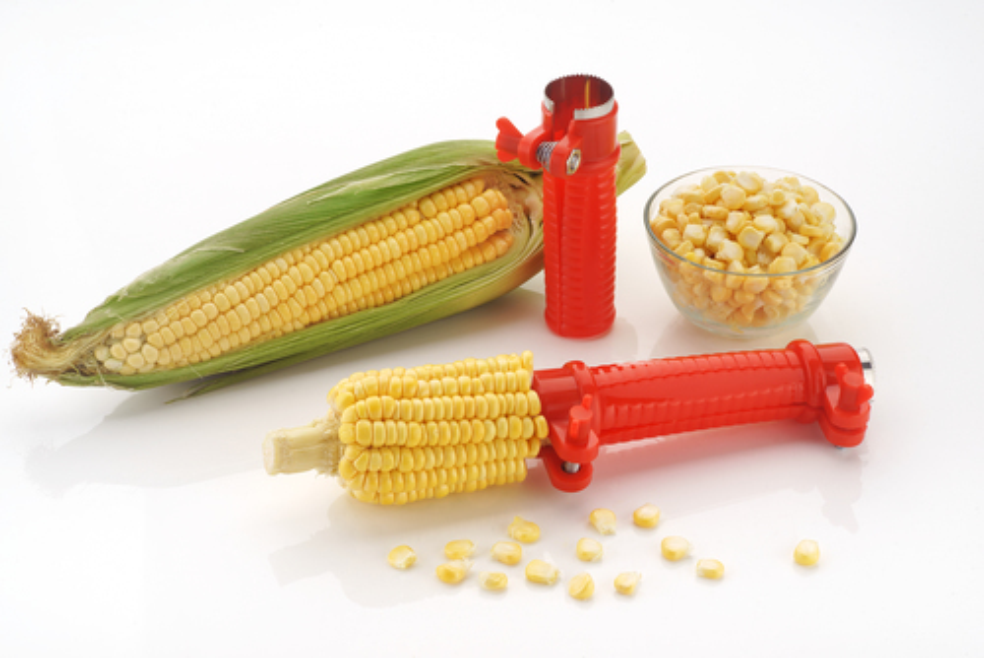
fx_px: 2461
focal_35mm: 90
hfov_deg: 22.6
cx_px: 492
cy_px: 329
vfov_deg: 15.2
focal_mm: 90
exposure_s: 1/125
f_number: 22
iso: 100
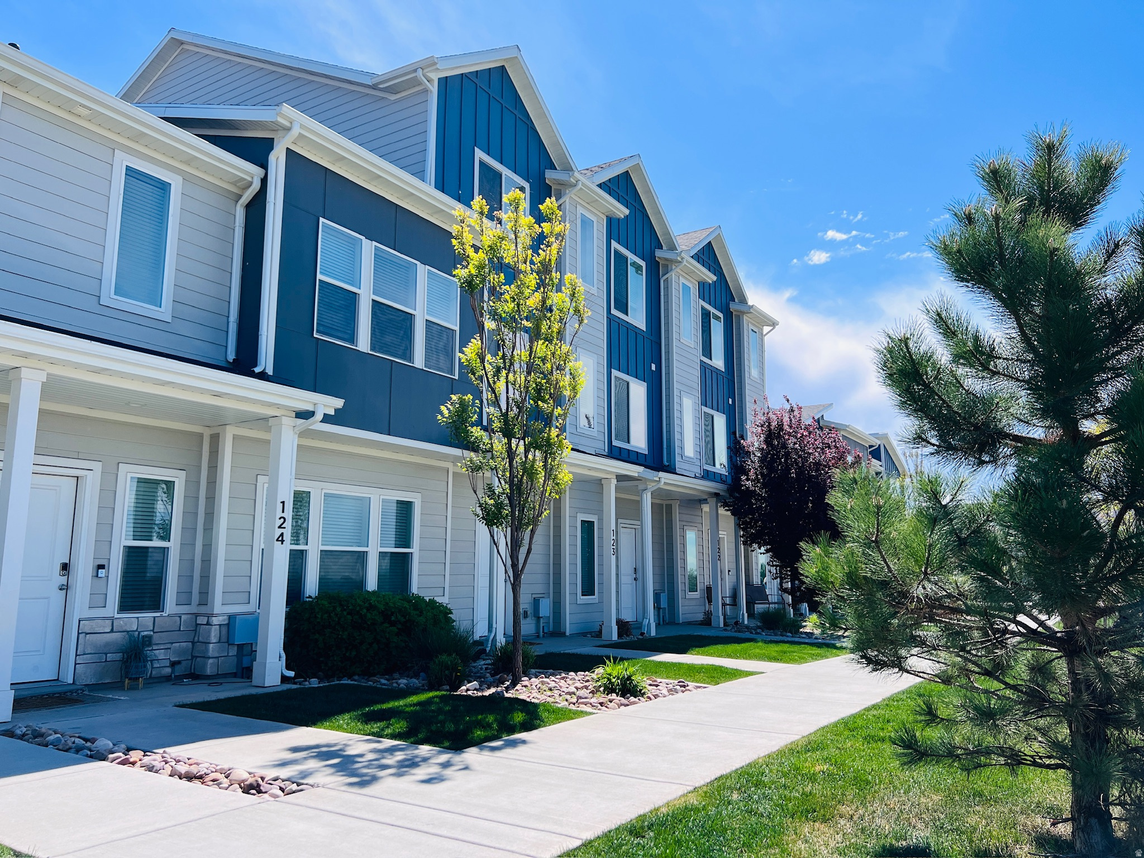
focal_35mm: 26
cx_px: 572
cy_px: 429
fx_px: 859
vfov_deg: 53.1
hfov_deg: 67.3
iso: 50
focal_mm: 5.7
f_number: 1.5
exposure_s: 1/3968
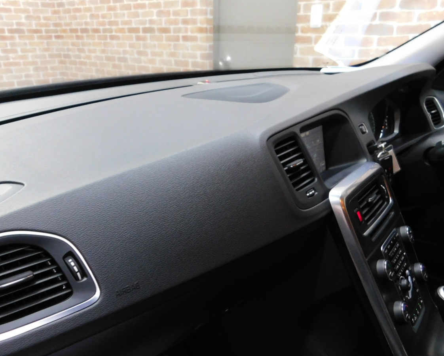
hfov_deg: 55.6
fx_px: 421
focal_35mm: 32
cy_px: 231
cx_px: 206
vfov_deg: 45.3
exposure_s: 1/13
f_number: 3
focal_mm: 4
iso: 400
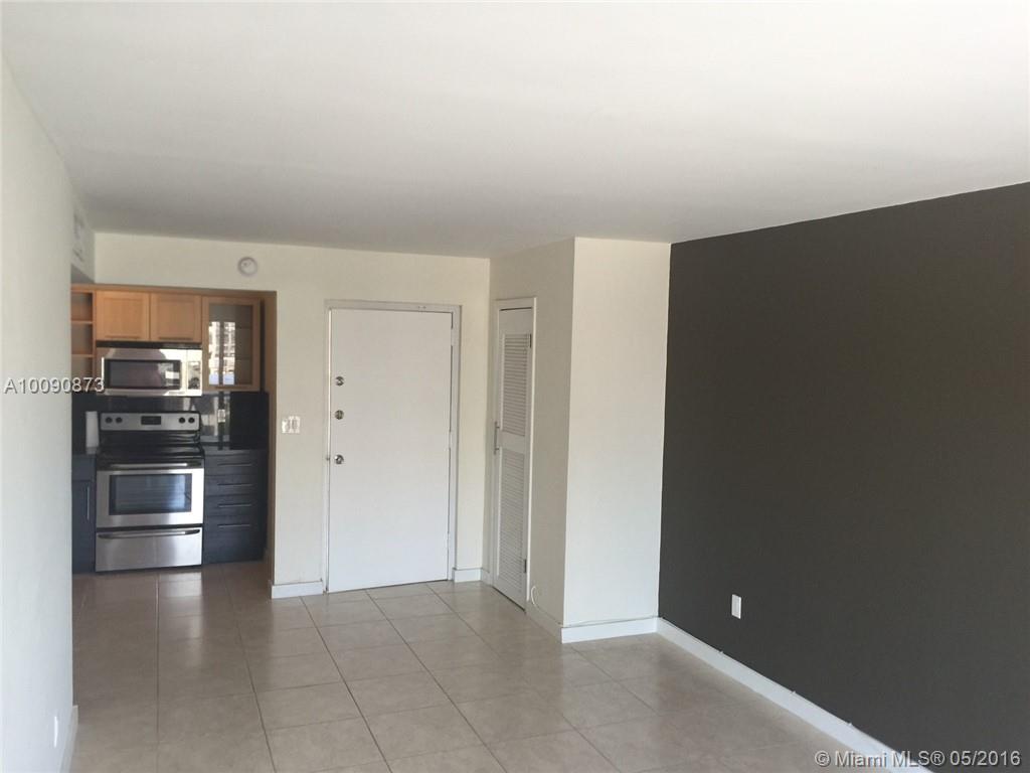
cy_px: 386
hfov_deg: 61.7
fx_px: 863
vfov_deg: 48.2
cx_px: 515
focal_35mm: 29
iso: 32
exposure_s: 1/40
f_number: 2.2
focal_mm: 4.15
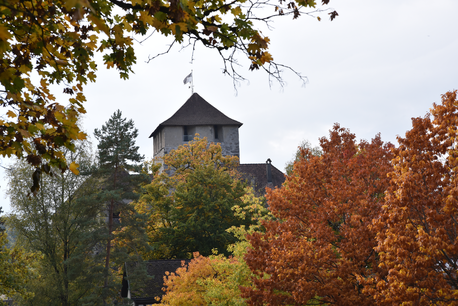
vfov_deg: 16.1
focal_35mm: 85
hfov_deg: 23.9
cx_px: 229
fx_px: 1082
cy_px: 153
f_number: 13
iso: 640
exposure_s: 1/250
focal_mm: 85
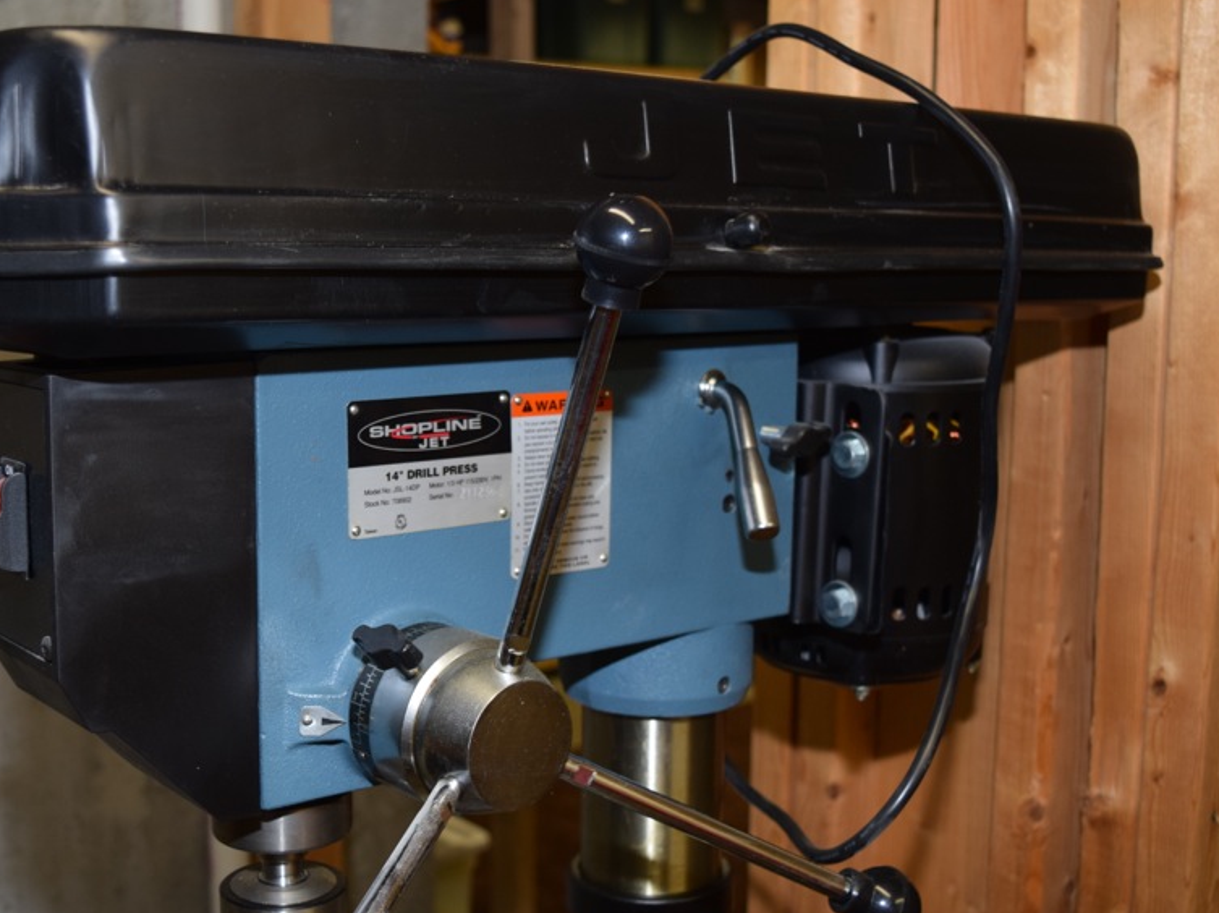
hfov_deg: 40.9
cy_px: 483
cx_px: 447
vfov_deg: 31.5
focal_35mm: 46
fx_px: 1619
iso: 450
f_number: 4
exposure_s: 1/60
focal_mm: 24
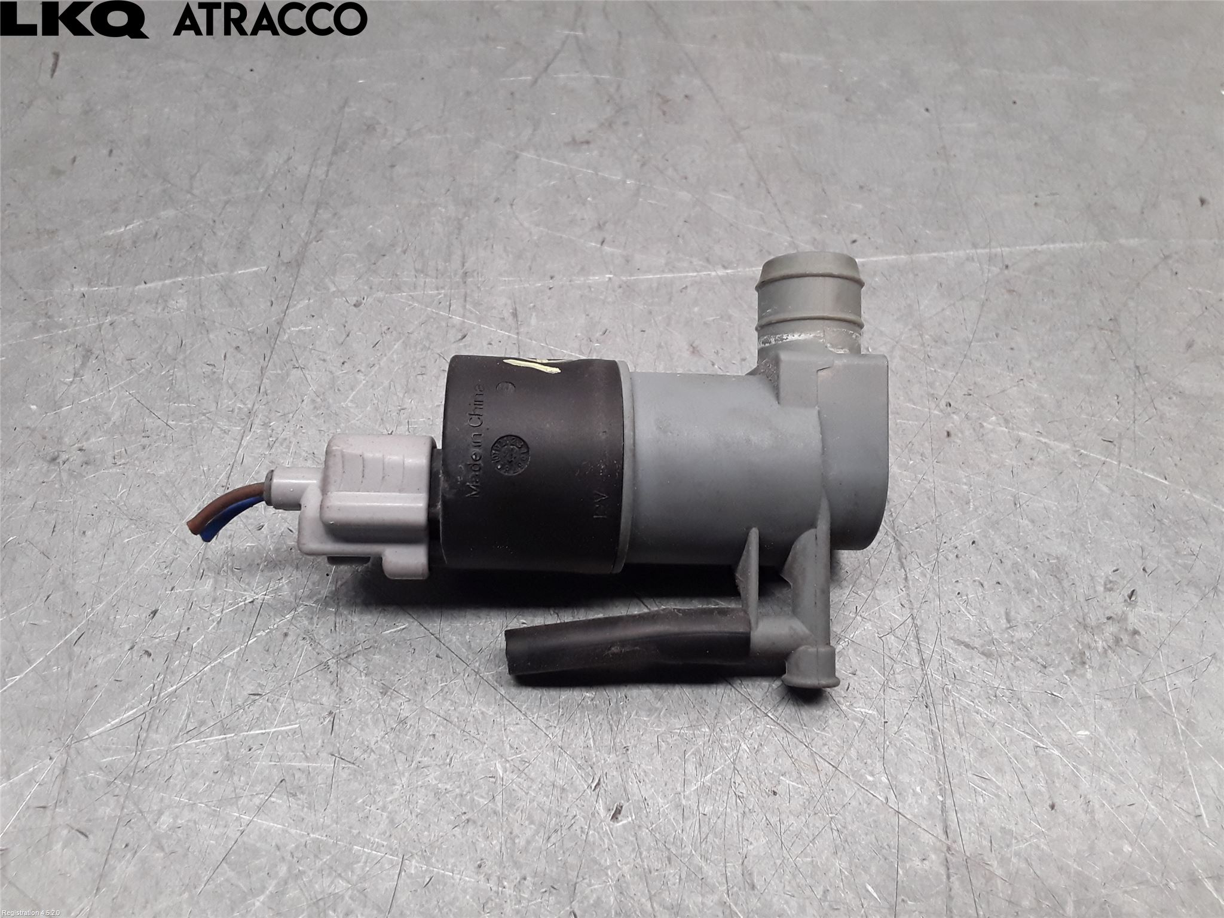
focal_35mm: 28
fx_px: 990
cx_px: 612
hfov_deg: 63.4
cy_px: 459
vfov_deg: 49.7
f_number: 1.9
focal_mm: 2.91
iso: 100
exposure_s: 1/115
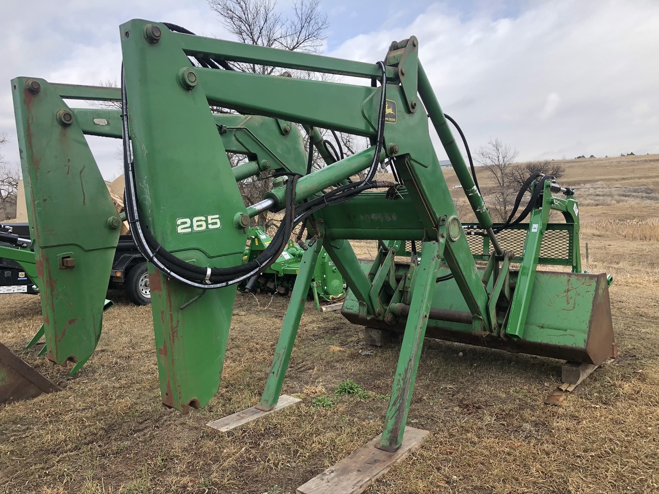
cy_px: 247
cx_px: 330
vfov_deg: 49.8
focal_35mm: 28
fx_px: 533
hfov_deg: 63.4
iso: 20
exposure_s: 1/428
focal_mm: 3.99
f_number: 1.8
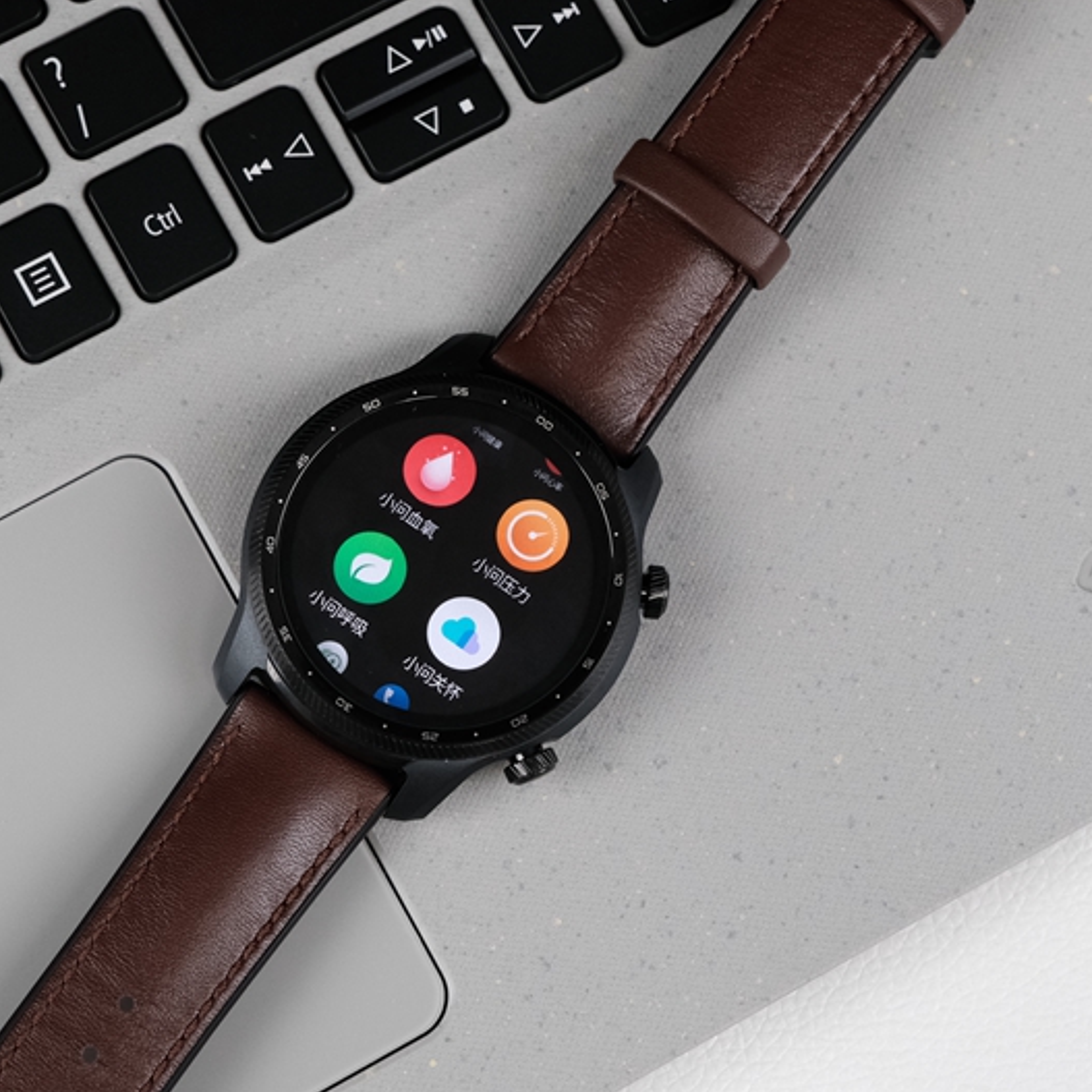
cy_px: 552
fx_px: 2891
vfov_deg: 21.4
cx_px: 584
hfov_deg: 21.4
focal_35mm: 81
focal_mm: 32.5
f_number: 5.6
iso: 1600
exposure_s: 1/90
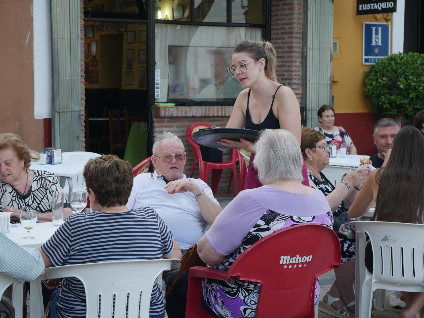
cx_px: 212
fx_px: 907
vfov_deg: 19.9
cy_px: 159
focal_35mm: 74
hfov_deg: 26.3
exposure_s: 1/80
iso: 640
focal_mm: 37
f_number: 5.5
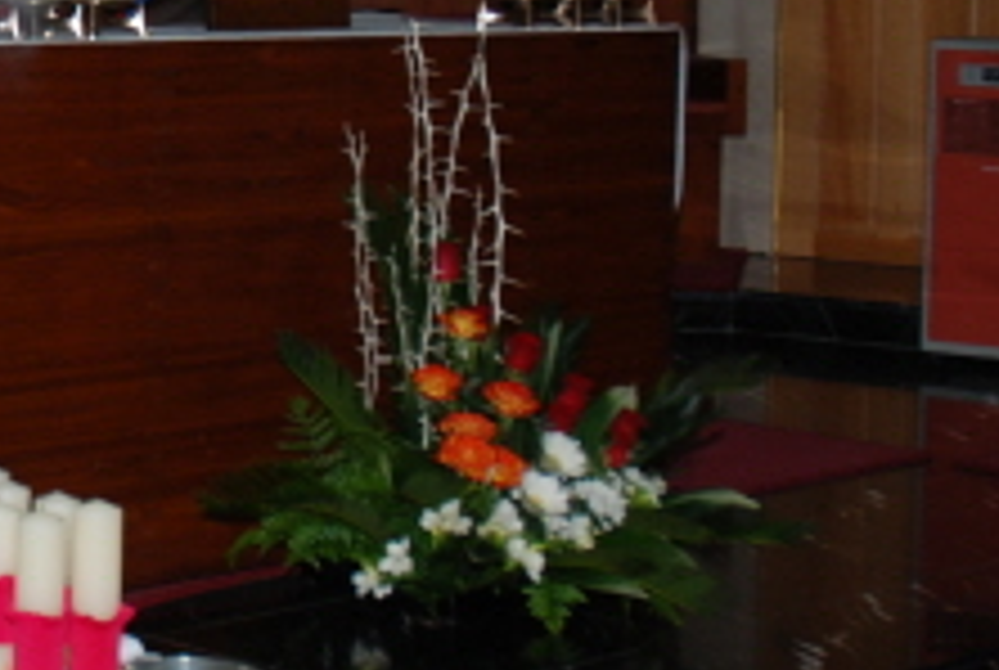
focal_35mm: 112
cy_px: 56
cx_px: -223
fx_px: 3114
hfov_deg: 17.3
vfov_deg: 12.2
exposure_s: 1/60
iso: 200
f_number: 5.6
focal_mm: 22
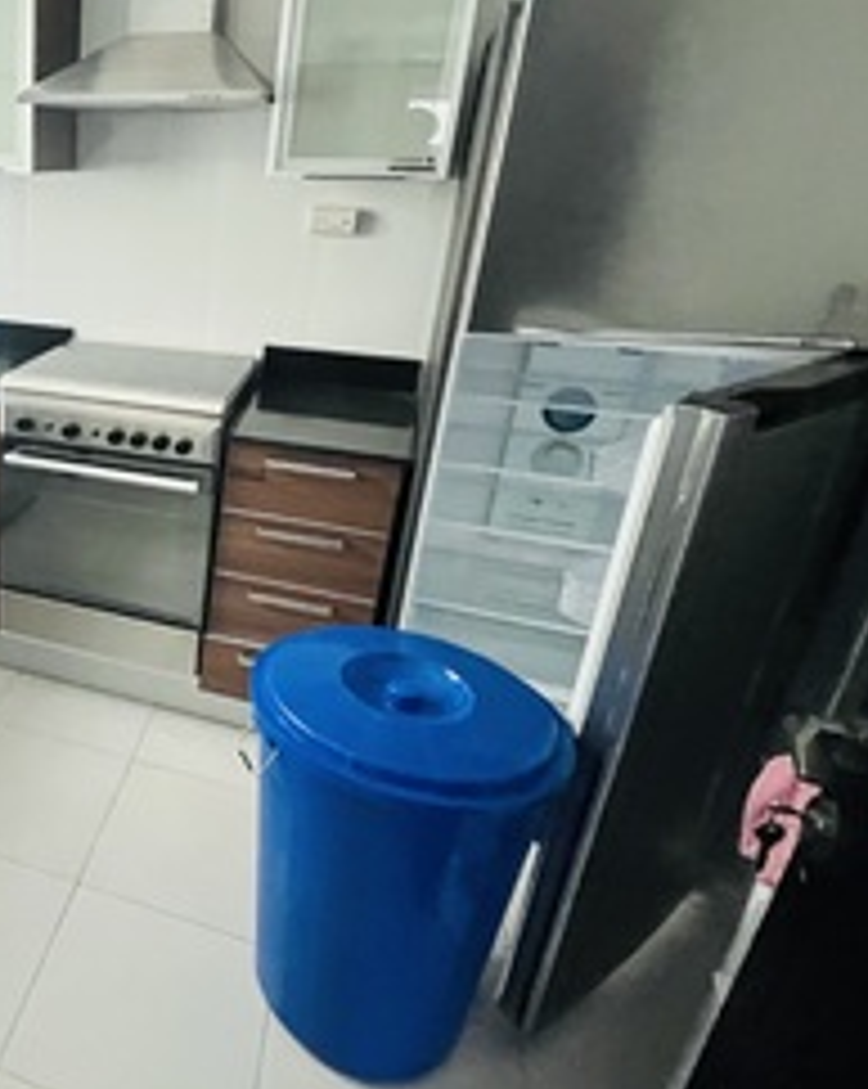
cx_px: 29
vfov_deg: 70.0
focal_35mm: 24
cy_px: 470
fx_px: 772
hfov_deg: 49.5
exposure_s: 1/48
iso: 1000
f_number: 1.8
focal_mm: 1.57
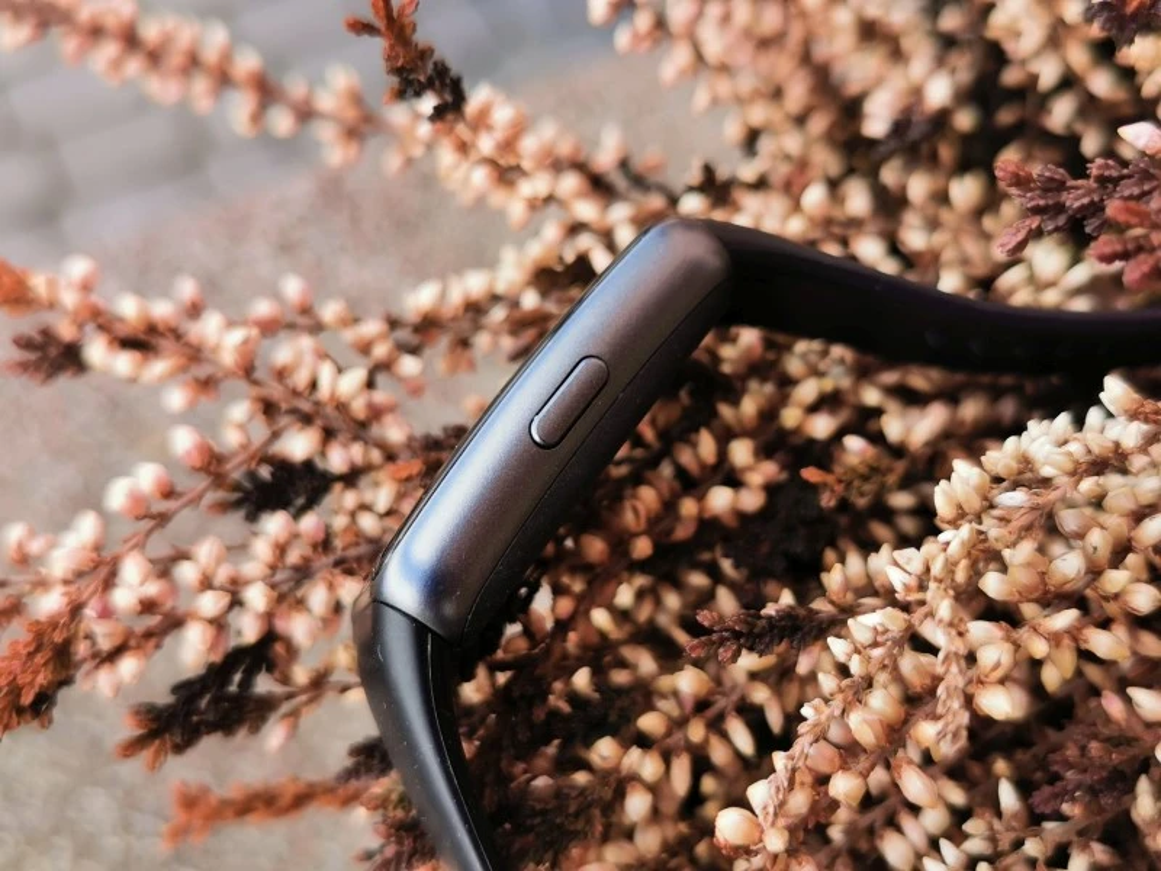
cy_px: 436
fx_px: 1375
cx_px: 580
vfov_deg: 35.1
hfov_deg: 45.8
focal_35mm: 41
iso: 50
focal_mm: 5.56
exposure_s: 1/328
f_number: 1.6
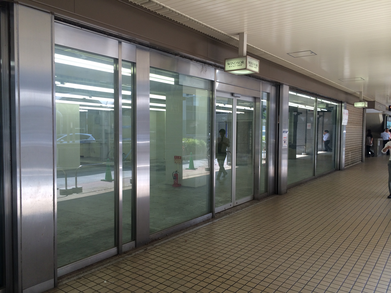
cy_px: 146
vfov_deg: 46.8
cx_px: 196
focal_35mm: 30
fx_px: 339
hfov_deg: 60.0
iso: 32
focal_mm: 4.12
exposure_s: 1/122
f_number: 2.2
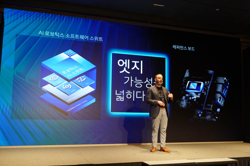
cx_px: 125
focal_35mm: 39
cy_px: 83
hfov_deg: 49.6
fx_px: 271
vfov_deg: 34.2
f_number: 5
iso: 2500
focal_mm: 39
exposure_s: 1/160
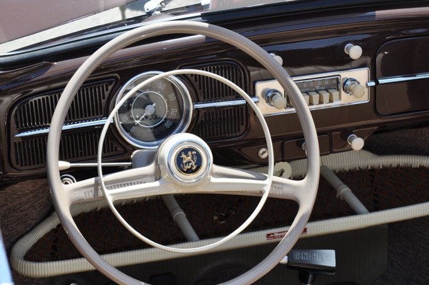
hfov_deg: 17.9
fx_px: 1364
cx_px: 222
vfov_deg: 11.9
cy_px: 155
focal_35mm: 115
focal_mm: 65
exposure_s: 1/250
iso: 200
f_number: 8
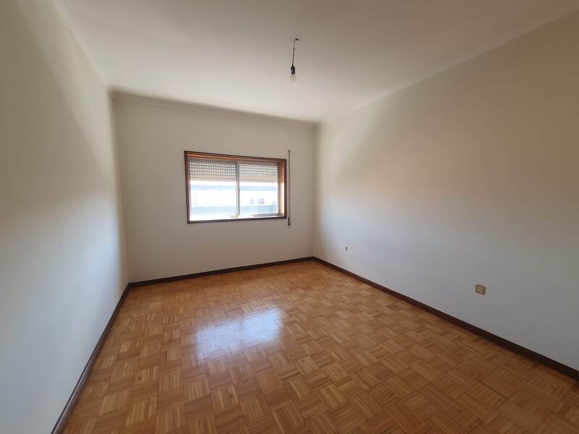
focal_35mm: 13
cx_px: 290
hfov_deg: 106.2
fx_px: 217
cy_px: 217
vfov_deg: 89.9
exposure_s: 1/50
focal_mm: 1.8
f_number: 2.2
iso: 50
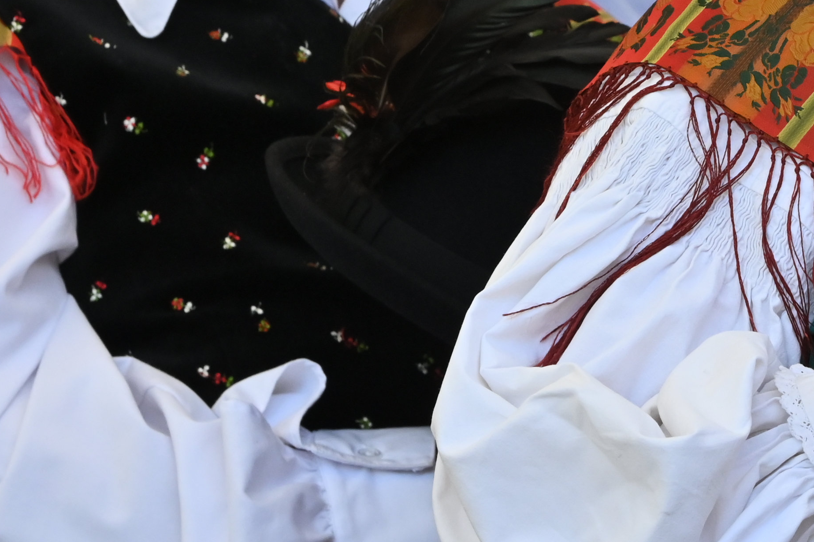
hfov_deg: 6.1
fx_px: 7547
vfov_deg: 4.1
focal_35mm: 334
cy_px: 6
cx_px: 953
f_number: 9
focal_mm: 102
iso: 1600
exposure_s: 1/640
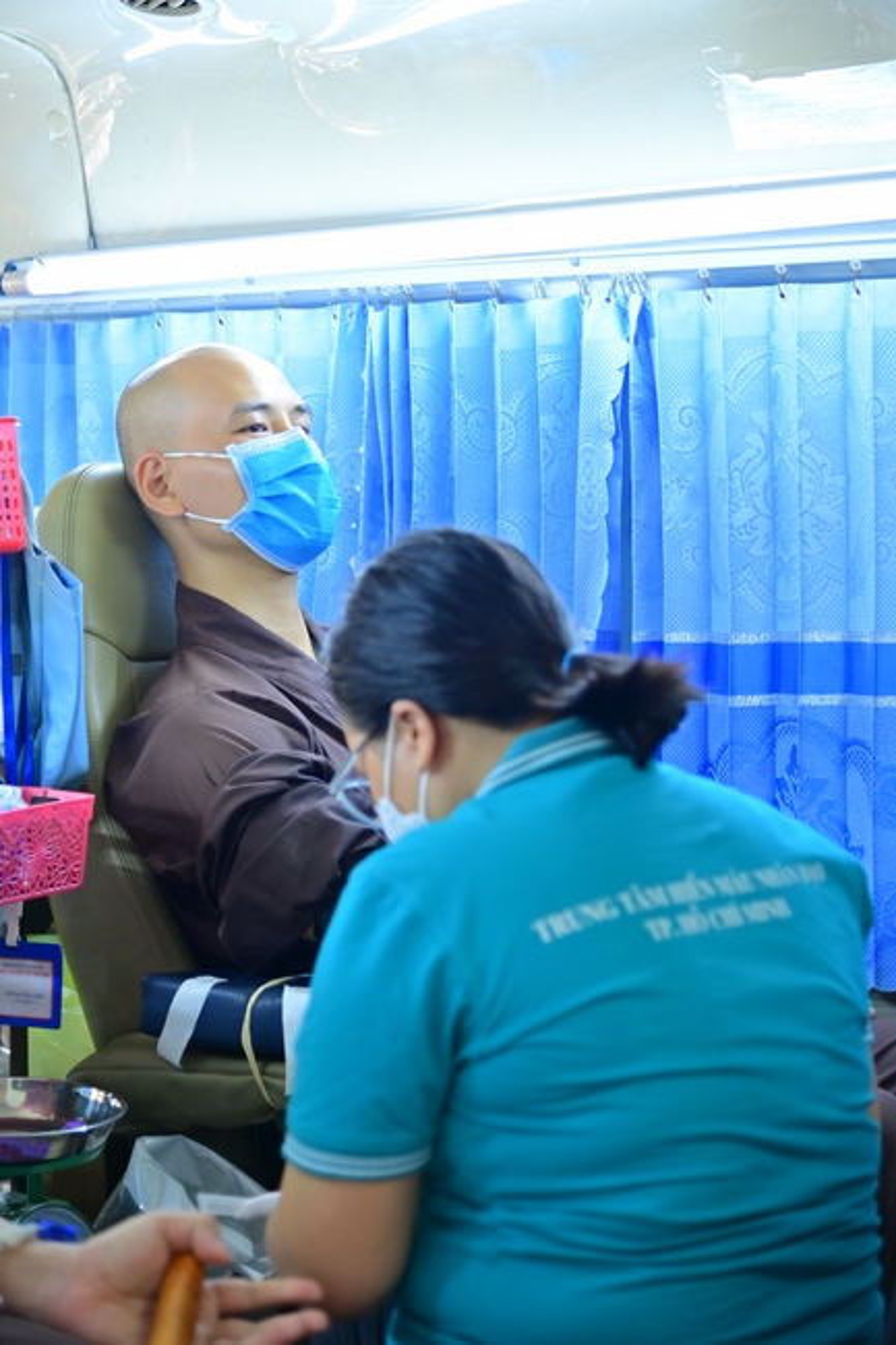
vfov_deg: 26.0
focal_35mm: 78
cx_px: 448
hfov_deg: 17.5
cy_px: 672
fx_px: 2913
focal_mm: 78
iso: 1000
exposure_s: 1/100
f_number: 4
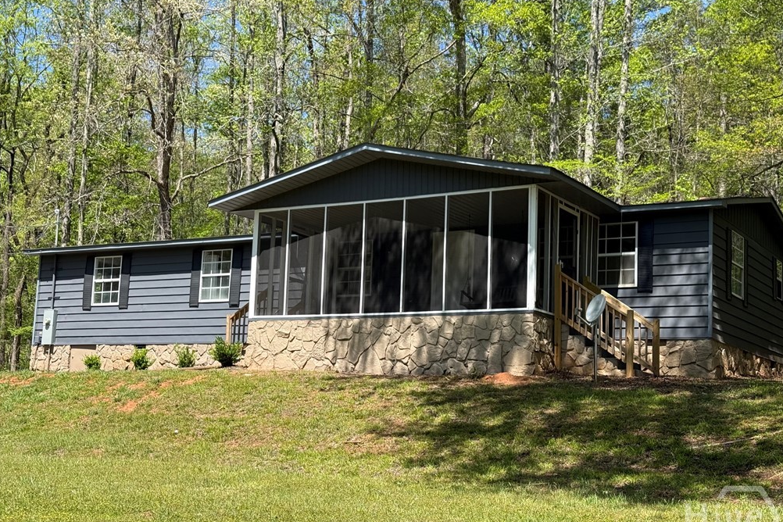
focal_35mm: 51
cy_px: 278
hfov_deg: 38.9
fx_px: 1109
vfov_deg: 26.5
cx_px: 392
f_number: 1.78
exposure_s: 1/2667
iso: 80
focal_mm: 6.76
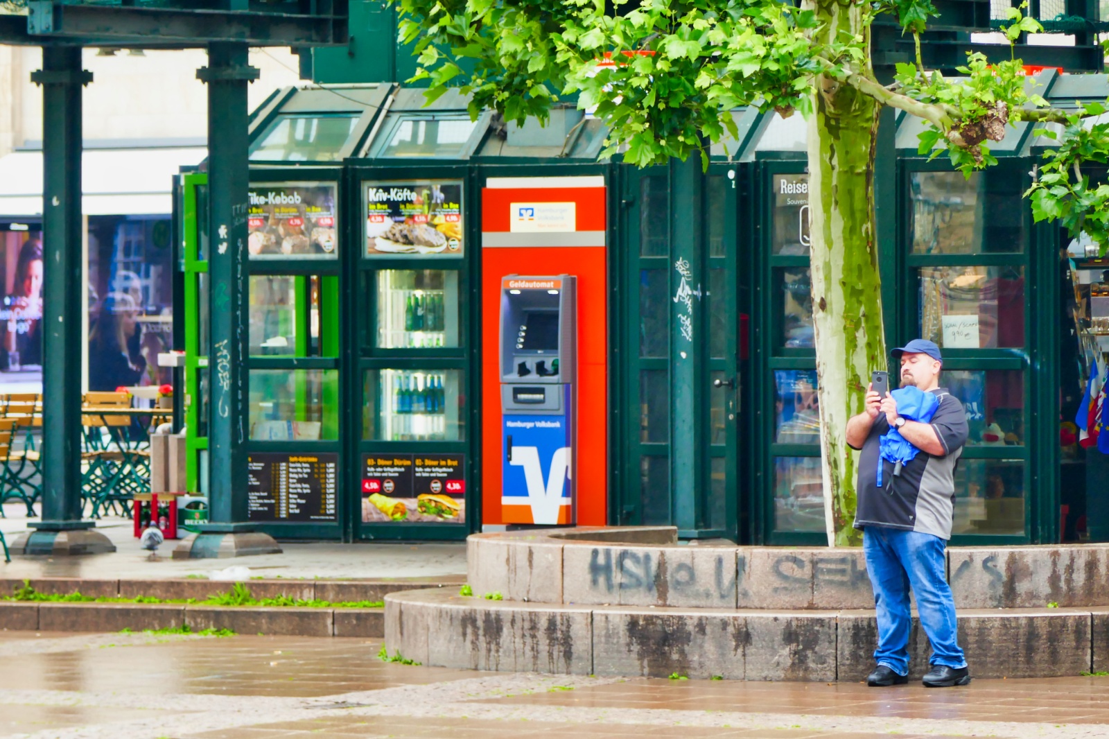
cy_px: 370
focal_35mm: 291
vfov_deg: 4.7
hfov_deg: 7.1
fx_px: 8962
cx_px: 554
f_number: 5.9
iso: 250
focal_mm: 91
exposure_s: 1/40
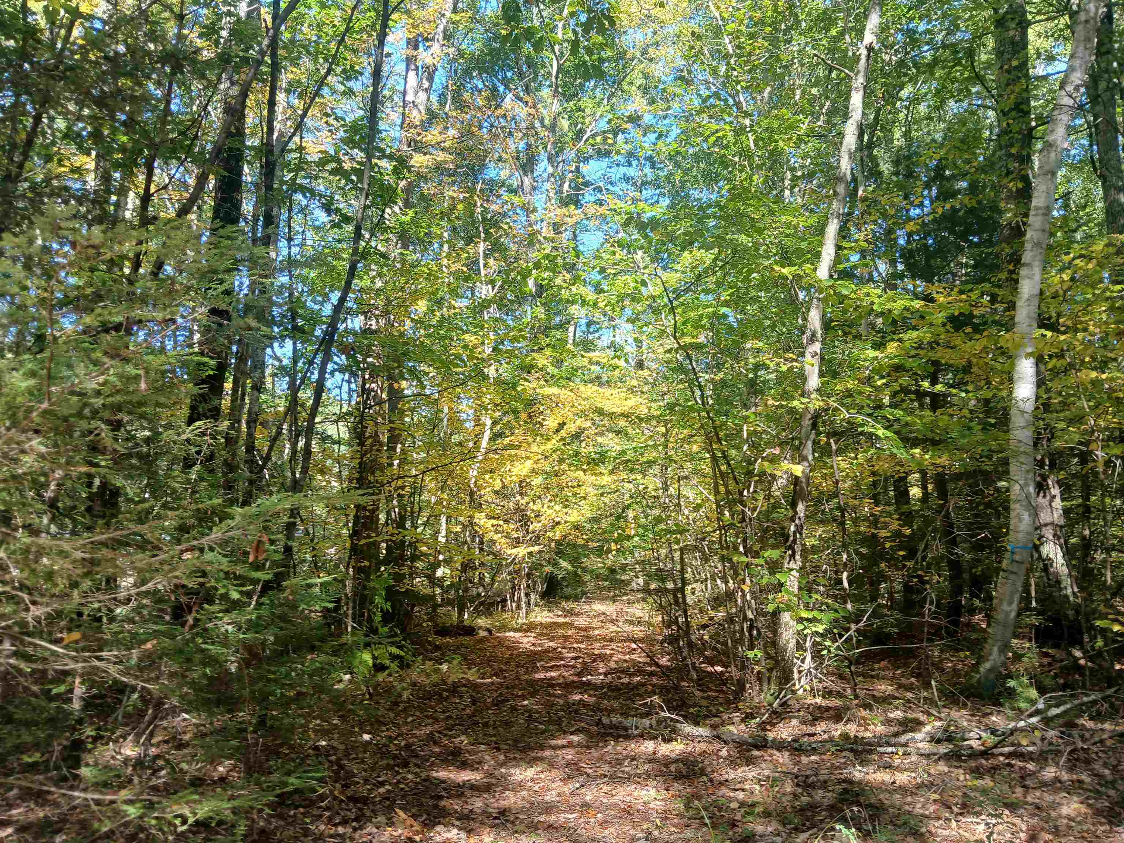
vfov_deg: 53.1
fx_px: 844
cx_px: 562
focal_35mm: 26
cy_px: 422
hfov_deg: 67.3
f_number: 1.8
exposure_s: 1/60
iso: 25
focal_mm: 3.98
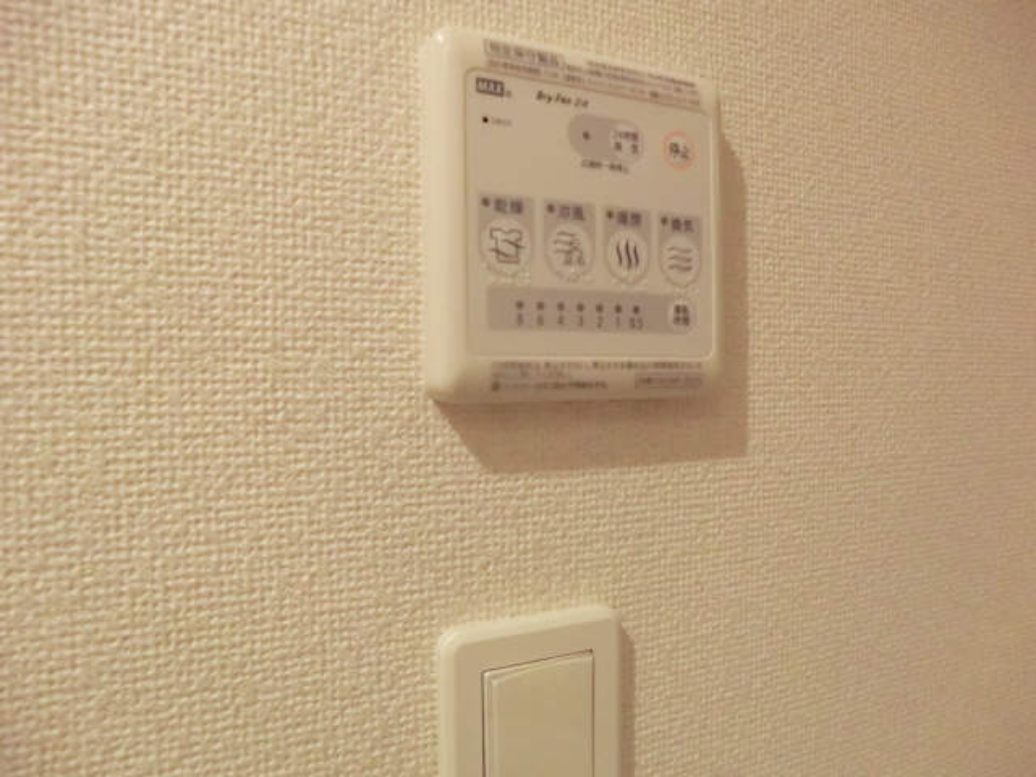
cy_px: 388
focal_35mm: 24
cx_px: 518
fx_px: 718
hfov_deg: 71.6
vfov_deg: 56.8
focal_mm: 4.3
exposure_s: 1/50
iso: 800
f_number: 3.2
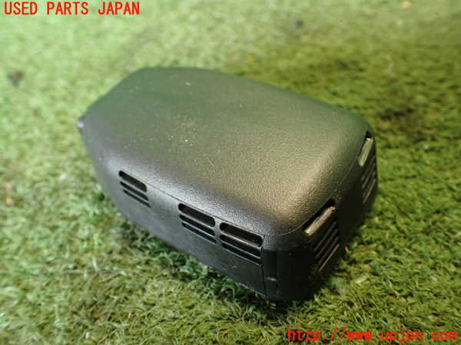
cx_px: 230
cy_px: 172
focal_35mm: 32
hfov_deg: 56.8
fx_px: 426
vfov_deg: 44.2
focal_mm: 5.79
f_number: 2.4
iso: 400
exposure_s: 1/30
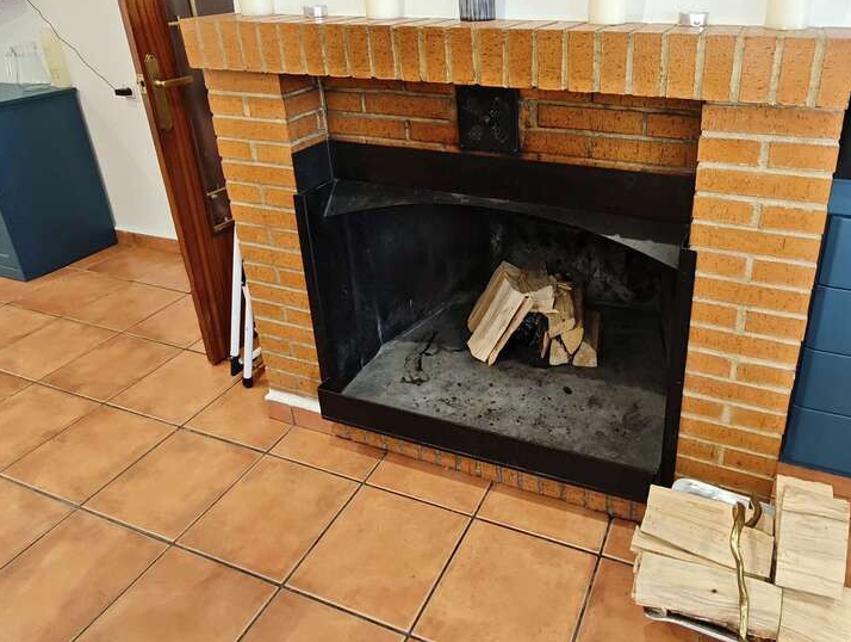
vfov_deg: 54.4
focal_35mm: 25
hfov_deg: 68.4
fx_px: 616
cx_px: 525
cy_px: 243
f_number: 2.2
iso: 640
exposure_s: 1/34.3
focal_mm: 2.16
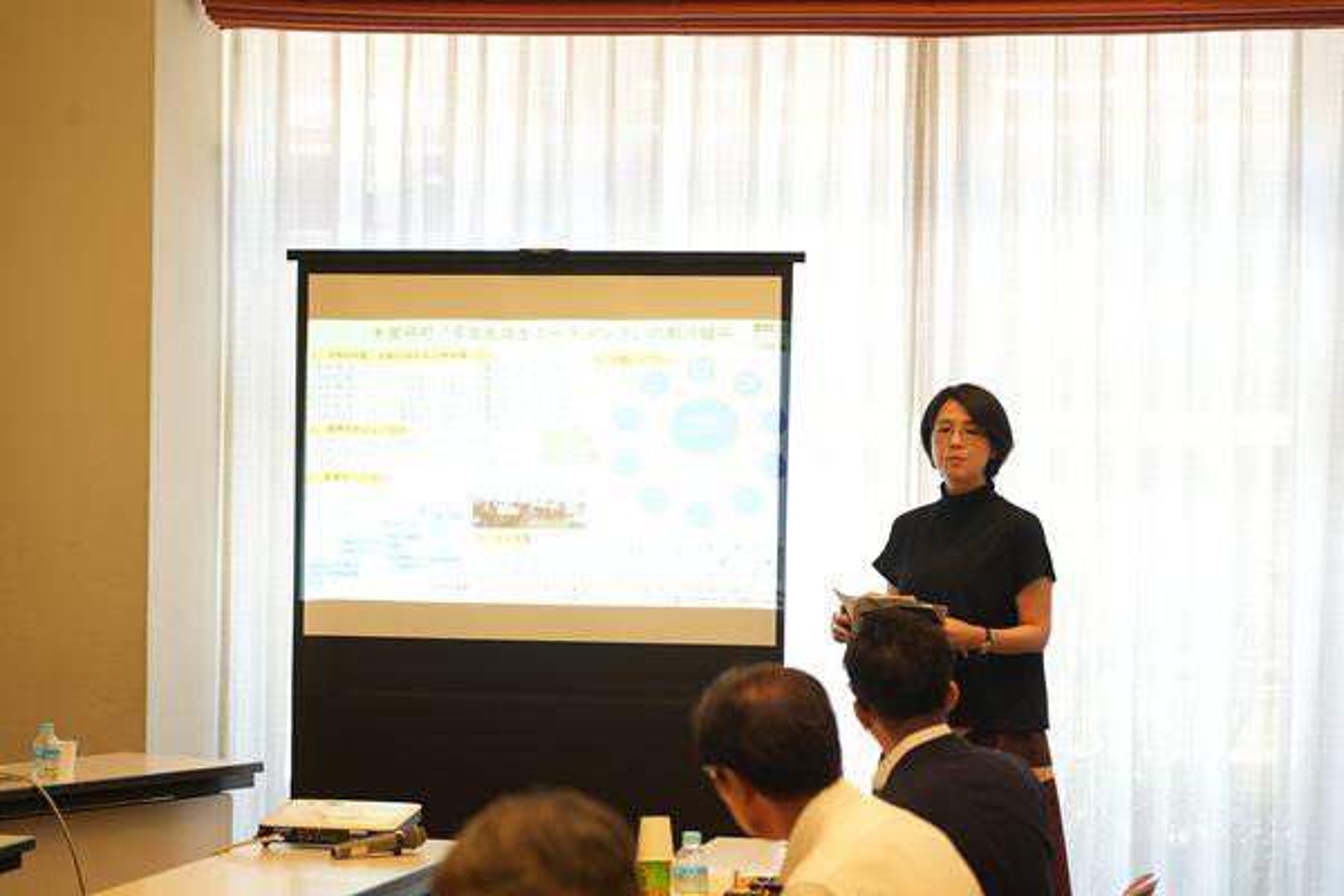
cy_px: 448
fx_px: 3920
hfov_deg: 19.5
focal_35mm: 105
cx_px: 672
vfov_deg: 13.0
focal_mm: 105
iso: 1250
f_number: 4
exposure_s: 1/125
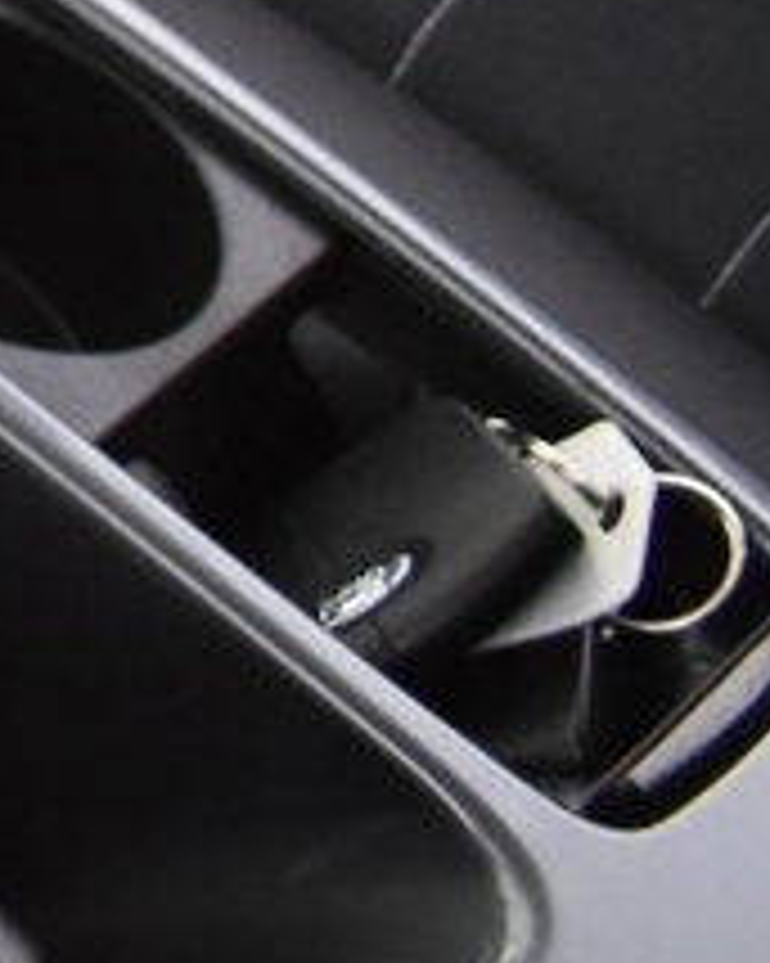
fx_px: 6373
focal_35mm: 224
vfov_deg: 8.2
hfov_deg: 5.6
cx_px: -2742
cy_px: -1094
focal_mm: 21
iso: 1250
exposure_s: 1/8
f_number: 5
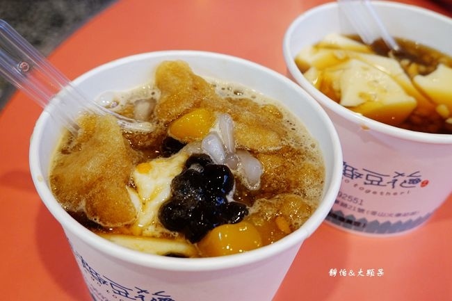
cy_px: 150
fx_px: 477
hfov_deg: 50.7
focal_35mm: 38
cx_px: 226
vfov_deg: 35.0
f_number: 3.5
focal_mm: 14.12
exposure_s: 1/30
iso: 800
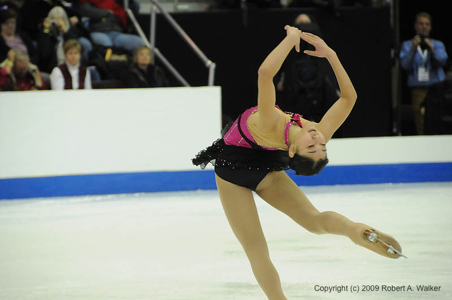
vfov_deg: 5.4
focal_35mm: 255
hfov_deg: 8.1
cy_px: 150
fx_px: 3197
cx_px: 226
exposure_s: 1/800
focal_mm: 170
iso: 3200
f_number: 5.6
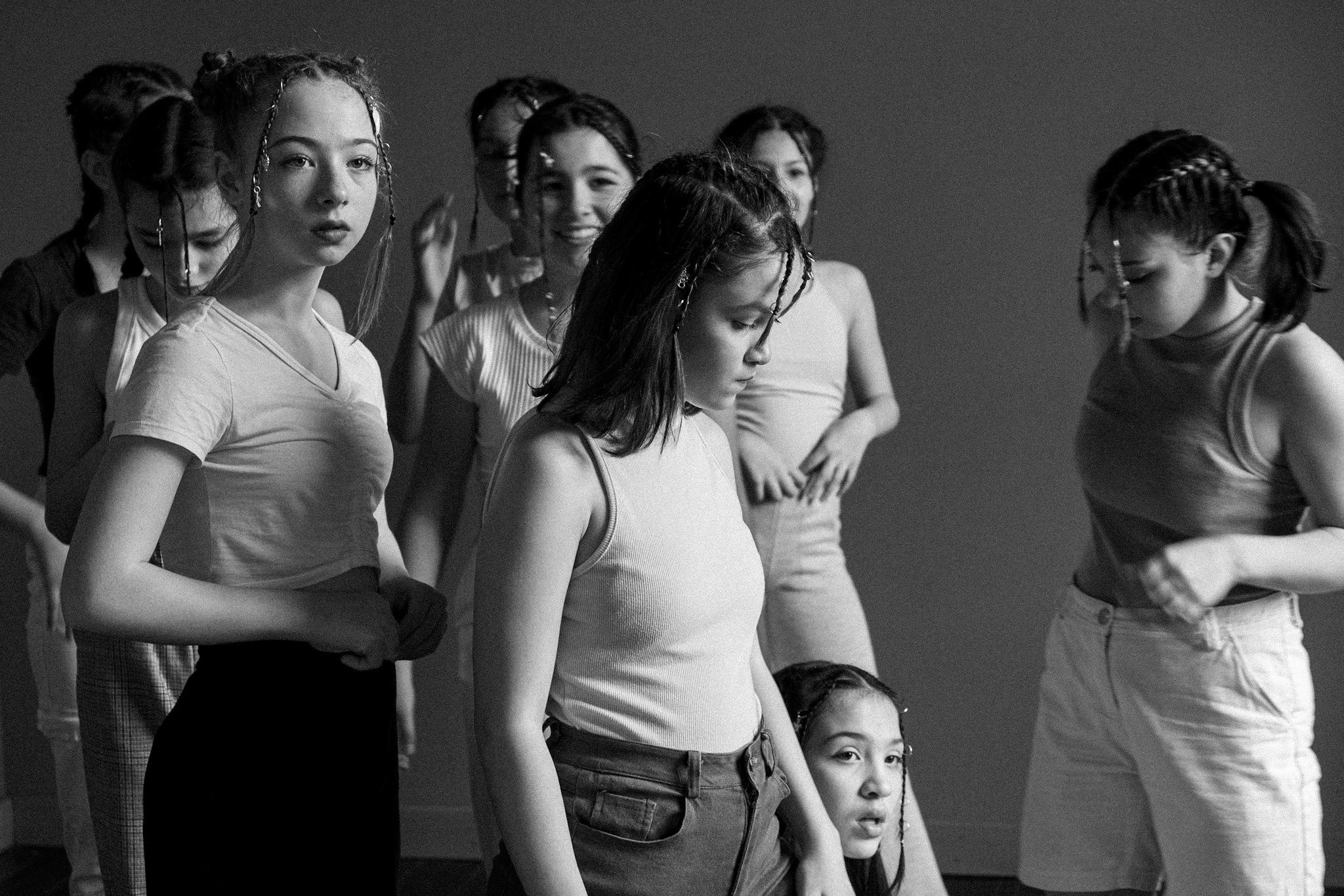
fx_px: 2389
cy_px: 448
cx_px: 672
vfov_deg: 21.2
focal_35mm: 64
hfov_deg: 31.4
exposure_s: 1/60
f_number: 4
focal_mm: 42.5
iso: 500
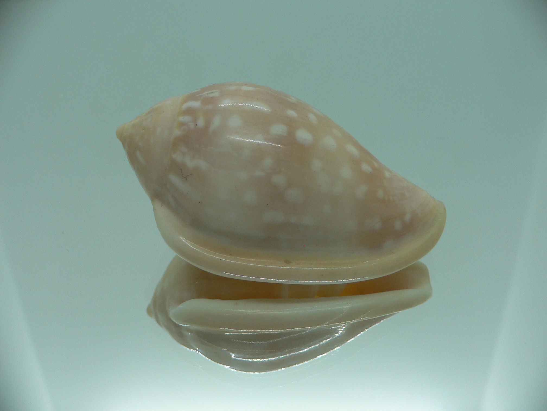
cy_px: 206
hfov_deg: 52.6
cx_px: 274
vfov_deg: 40.7
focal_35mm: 35
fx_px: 553
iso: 80
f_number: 2.8
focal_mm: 4.6
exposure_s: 1/80
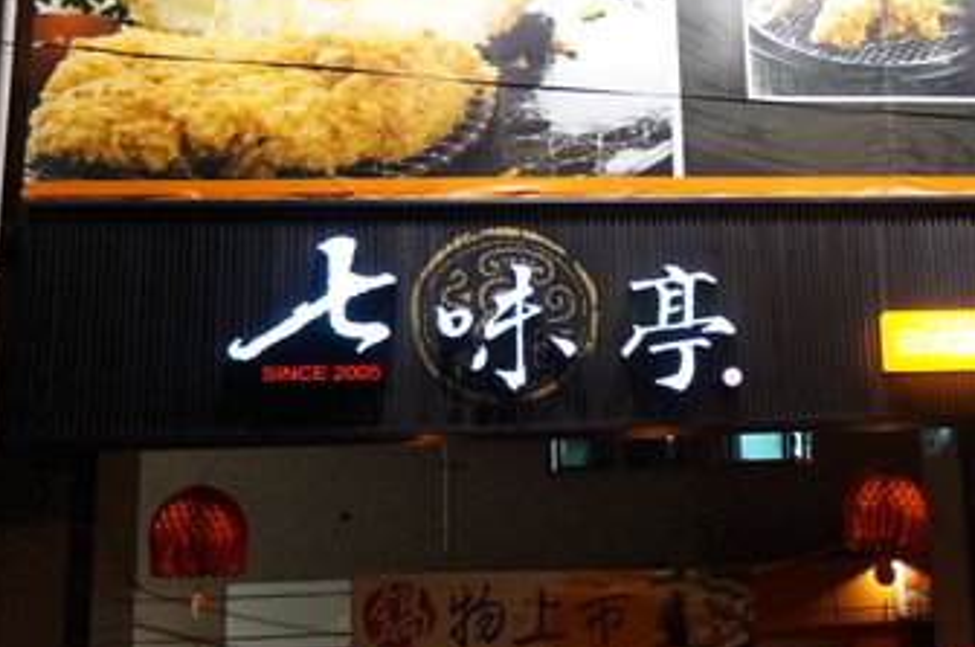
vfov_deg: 22.6
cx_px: 818
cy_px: 332
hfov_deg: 32.3
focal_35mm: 60
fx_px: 1621
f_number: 4
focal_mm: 21
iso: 3200
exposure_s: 1/160
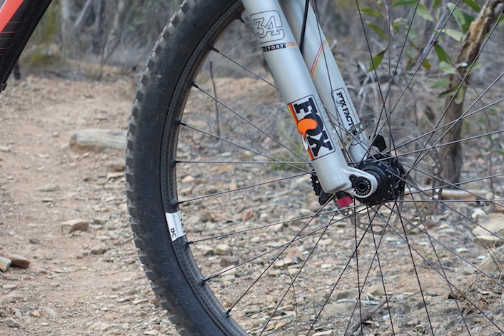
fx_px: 1666
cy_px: 175
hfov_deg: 17.1
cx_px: 390
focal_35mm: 119
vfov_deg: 11.5
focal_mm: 25.7
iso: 200
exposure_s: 1/80
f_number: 2.8
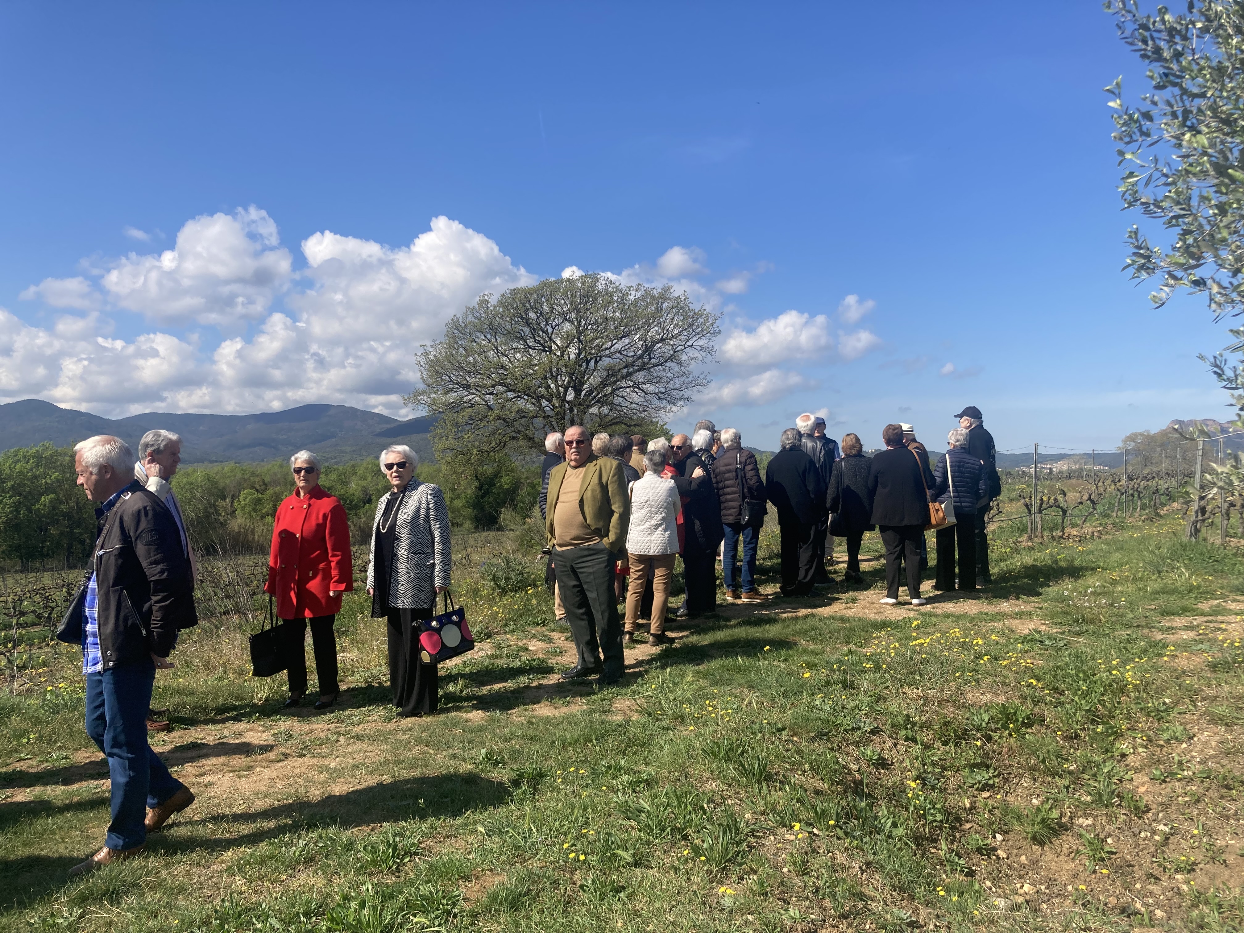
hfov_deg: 63.4
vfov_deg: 49.7
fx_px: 1006
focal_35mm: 28
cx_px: 622
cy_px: 466
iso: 20
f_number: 1.8
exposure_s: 1/2114
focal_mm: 3.99
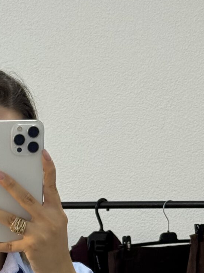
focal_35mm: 167
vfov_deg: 11.5
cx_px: 21
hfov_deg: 8.9
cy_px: 369
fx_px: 1312
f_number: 1.78
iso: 100
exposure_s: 1/100
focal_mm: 6.76
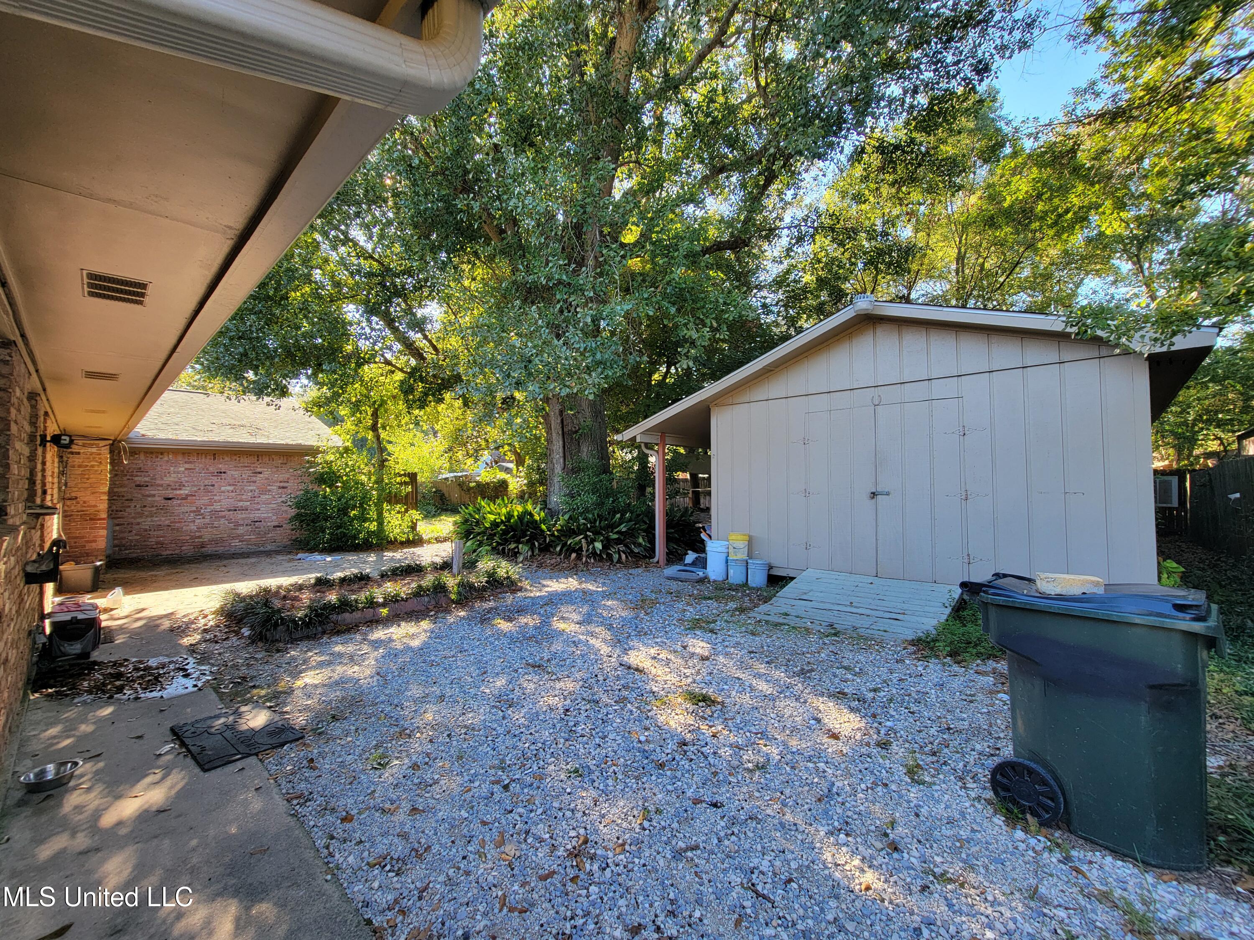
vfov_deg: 89.9
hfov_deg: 106.2
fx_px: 471
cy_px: 470
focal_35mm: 13
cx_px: 627
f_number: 2.2
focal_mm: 2.2
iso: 64
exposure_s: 1/120
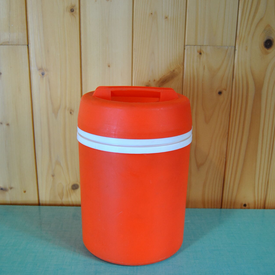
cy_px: 166
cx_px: 139
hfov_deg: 39.2
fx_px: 386
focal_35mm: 43
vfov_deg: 39.0
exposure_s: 1/30
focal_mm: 22
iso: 450
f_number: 3.5
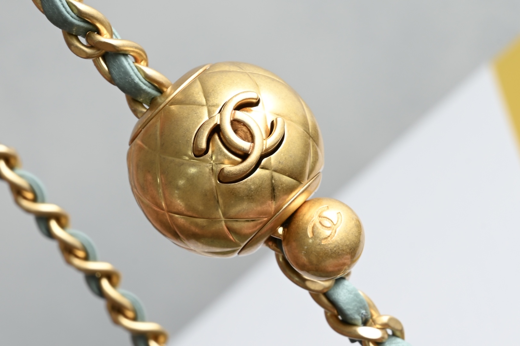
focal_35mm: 70
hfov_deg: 28.9
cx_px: 260
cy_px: 173
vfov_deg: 19.4
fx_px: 1010
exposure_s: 1/10
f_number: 14
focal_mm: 70
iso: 100
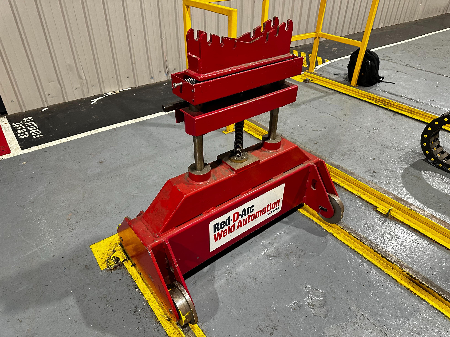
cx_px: 225
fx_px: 312
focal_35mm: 24
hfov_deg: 71.6
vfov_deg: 56.8
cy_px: 168
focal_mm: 6.86
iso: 400
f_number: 1.78
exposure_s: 1/50
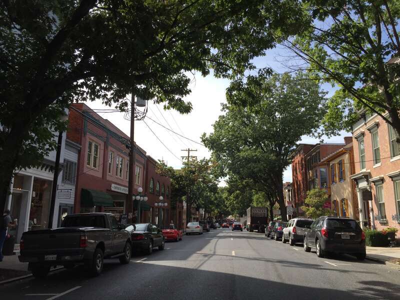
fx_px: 335
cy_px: 150
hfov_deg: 61.7
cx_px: 200
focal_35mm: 29
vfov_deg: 48.2
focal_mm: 4.15
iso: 32
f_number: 2.2
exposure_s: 1/1199
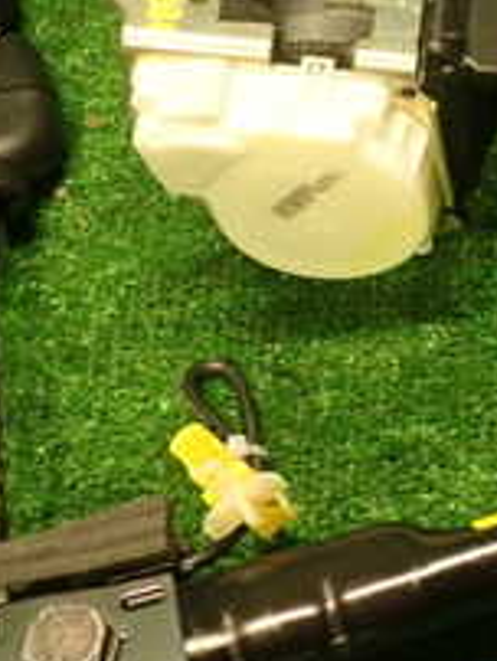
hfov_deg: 15.6
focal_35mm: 89
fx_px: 1700
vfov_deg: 21.9
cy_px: 209
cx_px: 703
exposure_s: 1/30
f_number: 2.3
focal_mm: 5.4
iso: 400
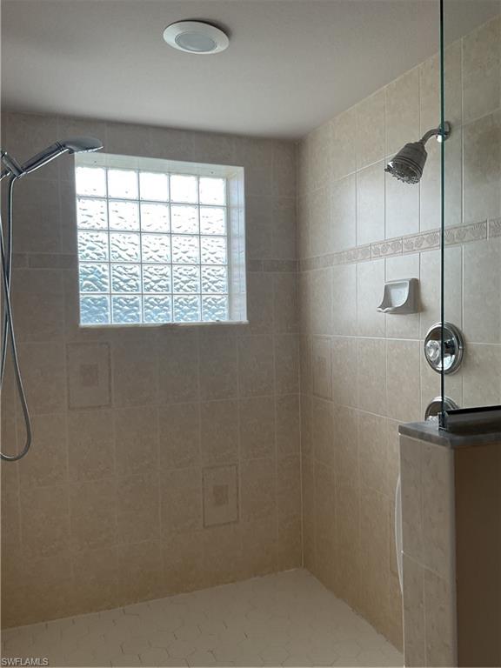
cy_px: 334
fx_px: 560
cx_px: 250
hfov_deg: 48.2
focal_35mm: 29
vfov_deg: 61.7
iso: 32
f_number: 1.8
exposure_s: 1/120
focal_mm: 3
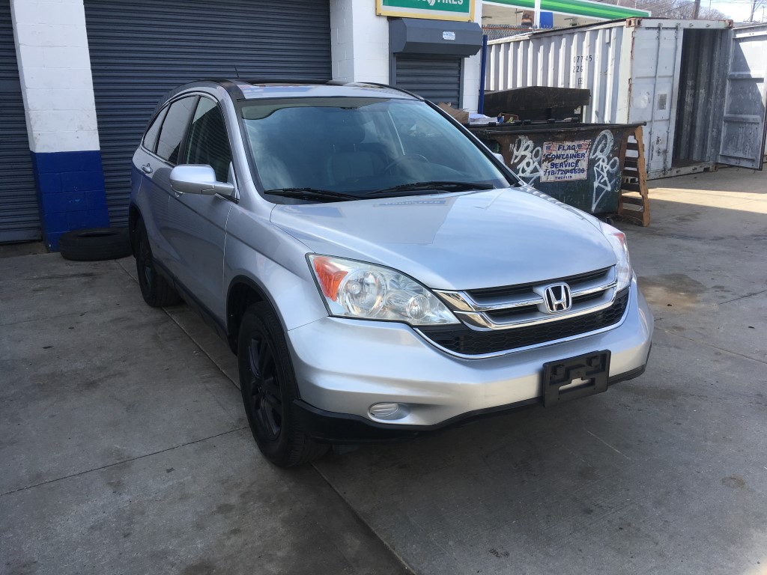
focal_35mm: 29
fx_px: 643
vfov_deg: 48.2
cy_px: 288
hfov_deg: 61.7
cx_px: 384
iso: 25
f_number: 2.2
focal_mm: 4.15
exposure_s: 1/668
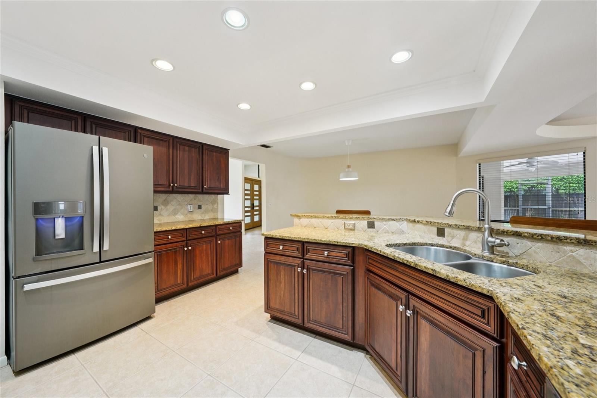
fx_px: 216
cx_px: 298
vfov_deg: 85.4
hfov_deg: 108.3
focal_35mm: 13
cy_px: 199
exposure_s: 1/40
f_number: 8
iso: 800
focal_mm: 13
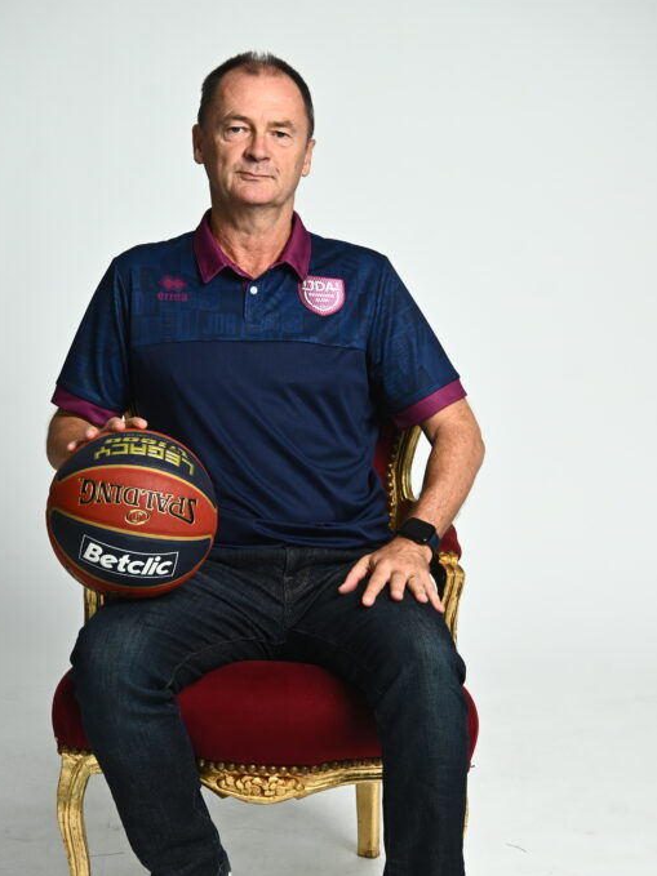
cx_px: 260
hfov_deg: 17.0
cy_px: 570
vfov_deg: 22.4
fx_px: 2202
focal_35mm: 87
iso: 320
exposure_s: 1/200
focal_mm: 60
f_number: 5
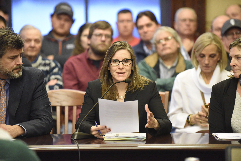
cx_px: 120
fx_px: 1339
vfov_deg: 6.9
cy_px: 80
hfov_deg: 10.3
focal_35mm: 200
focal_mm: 200
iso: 3200
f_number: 2.8
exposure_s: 1/160
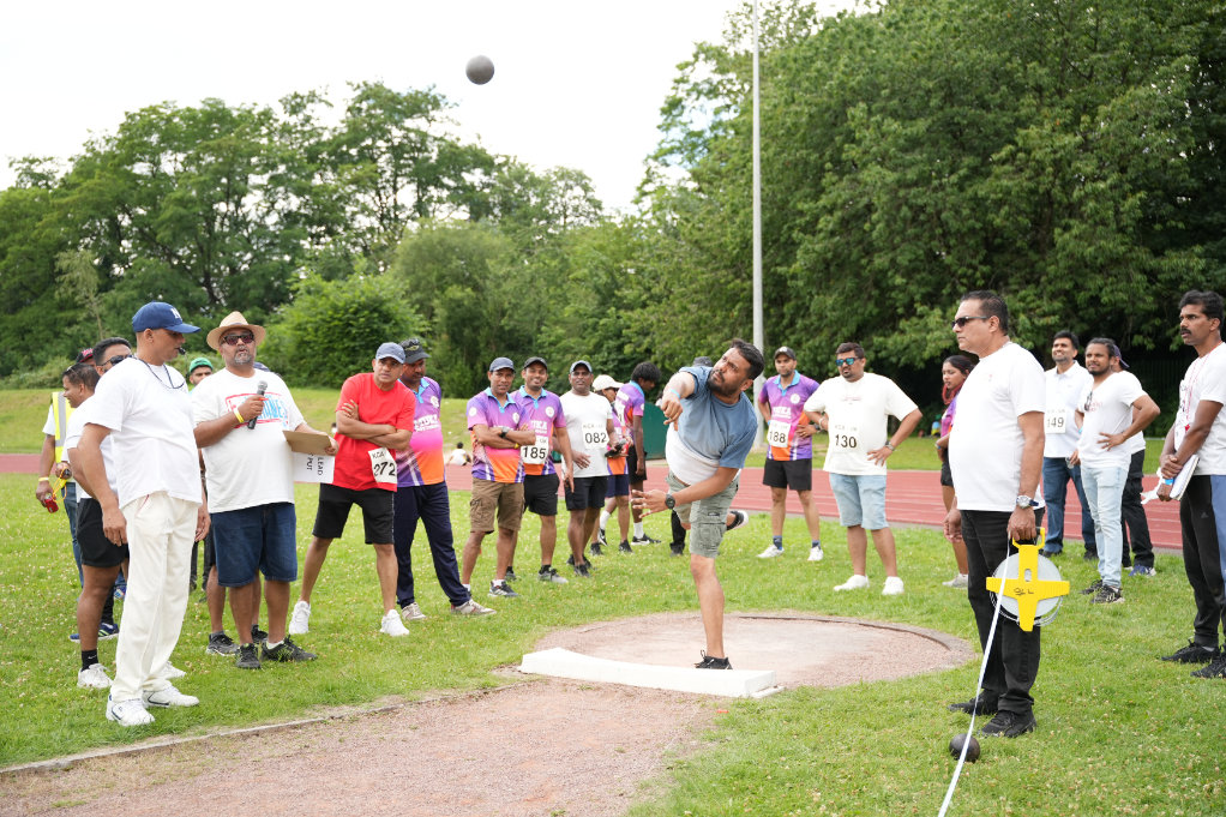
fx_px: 1324
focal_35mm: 39
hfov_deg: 49.7
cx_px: 613
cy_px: 408
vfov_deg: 34.3
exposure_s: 1/1000
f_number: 2.8
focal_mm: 38.9
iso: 250
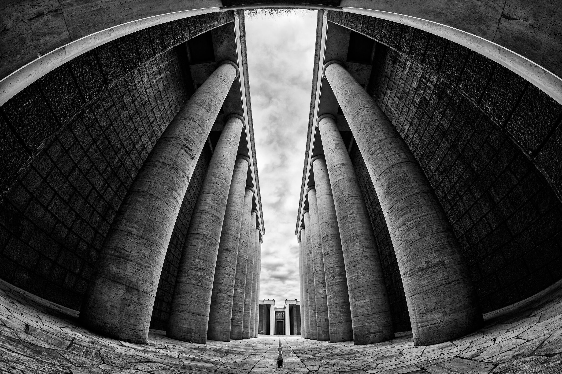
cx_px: 281
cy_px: 187
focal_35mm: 12
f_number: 8
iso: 160
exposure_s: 1/160
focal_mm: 8
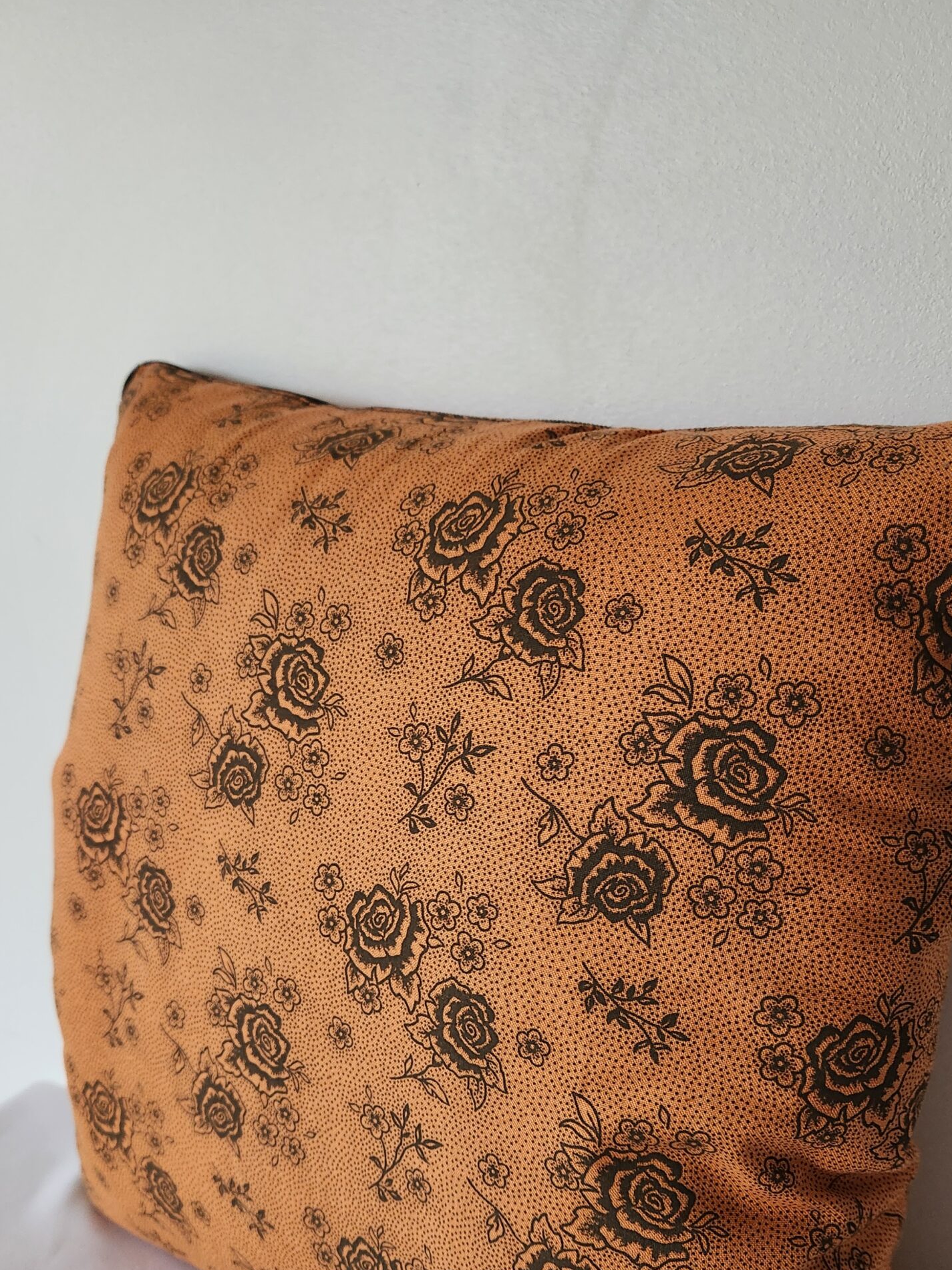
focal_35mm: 31
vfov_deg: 57.3
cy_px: 827
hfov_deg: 45.4
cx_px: 491
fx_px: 1136
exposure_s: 1/100
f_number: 1.8
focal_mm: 5.4
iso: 500
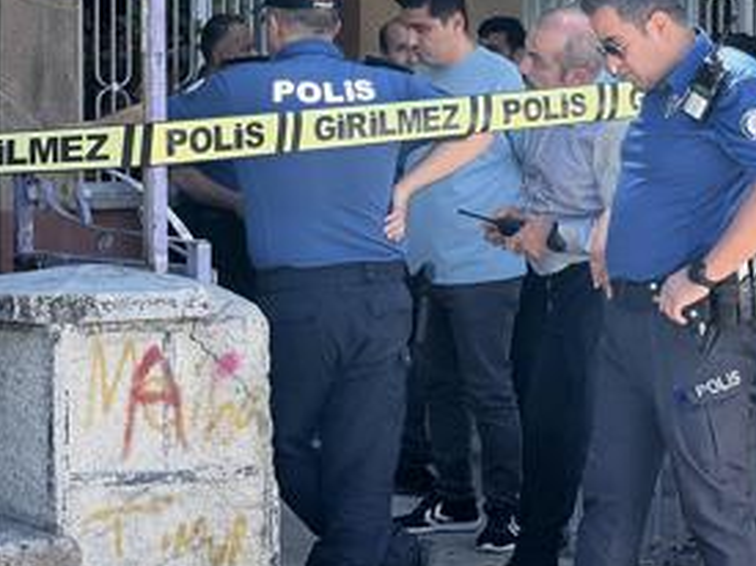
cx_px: 170
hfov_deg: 12.9
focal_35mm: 153
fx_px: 3340
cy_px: 220
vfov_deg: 9.7
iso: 32
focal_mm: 9
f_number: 2.8
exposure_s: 1/136
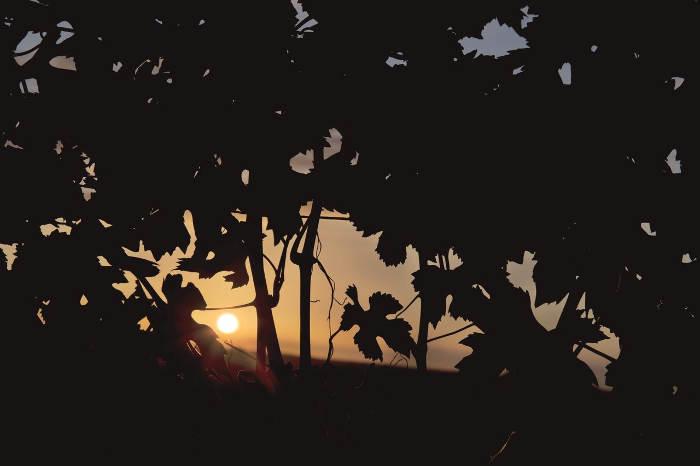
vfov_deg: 20.6
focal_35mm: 66
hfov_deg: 30.5
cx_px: 350
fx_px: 1283
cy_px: 233
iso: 200
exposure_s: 1/800
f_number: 14
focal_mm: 66
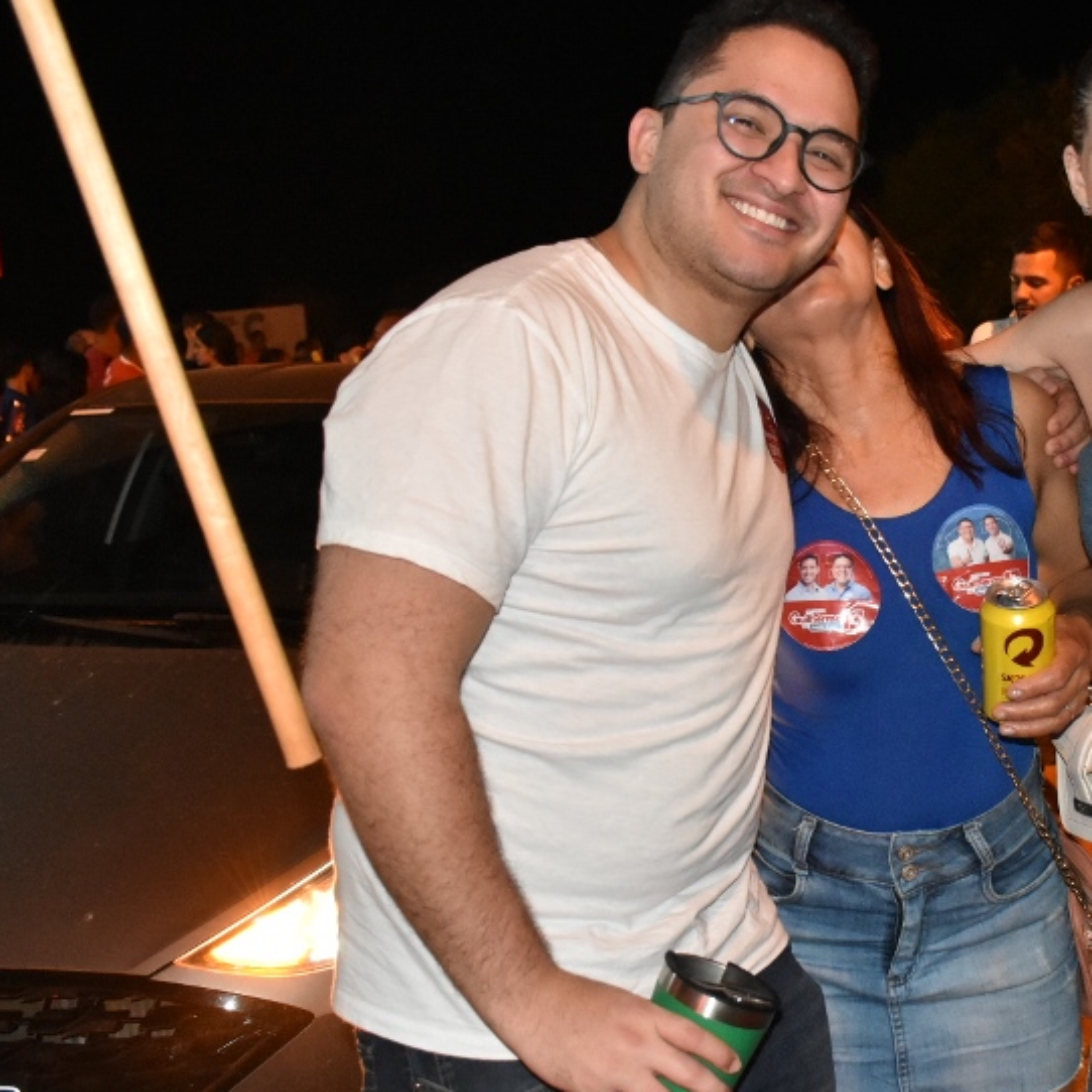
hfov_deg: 31.4
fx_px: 1892
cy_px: 603
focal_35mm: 53
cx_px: 874
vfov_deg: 32.2
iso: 3200
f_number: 4.5
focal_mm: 22
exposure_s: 1/100
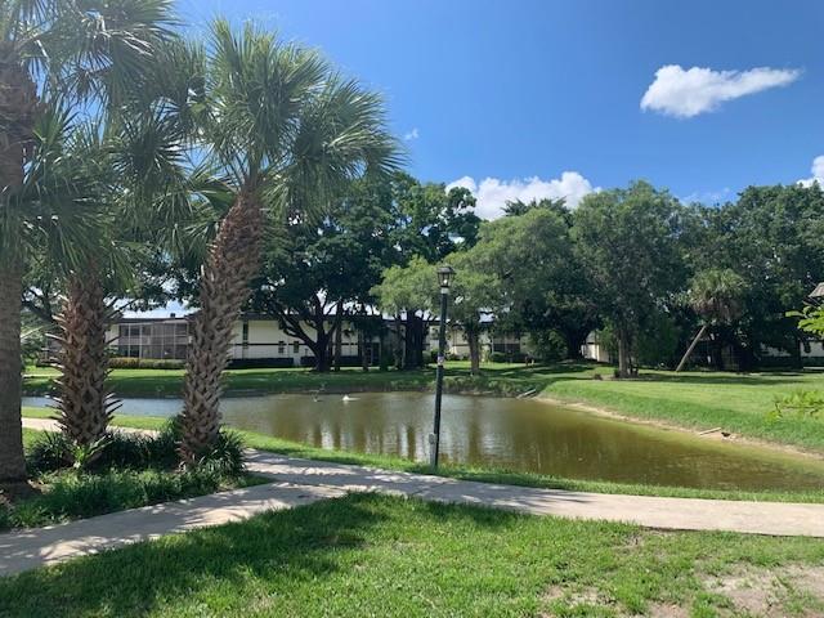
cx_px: 412
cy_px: 309
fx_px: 619
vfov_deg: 53.1
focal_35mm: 26
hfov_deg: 67.3
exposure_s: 1/1585
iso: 25
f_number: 1.8
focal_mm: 4.25
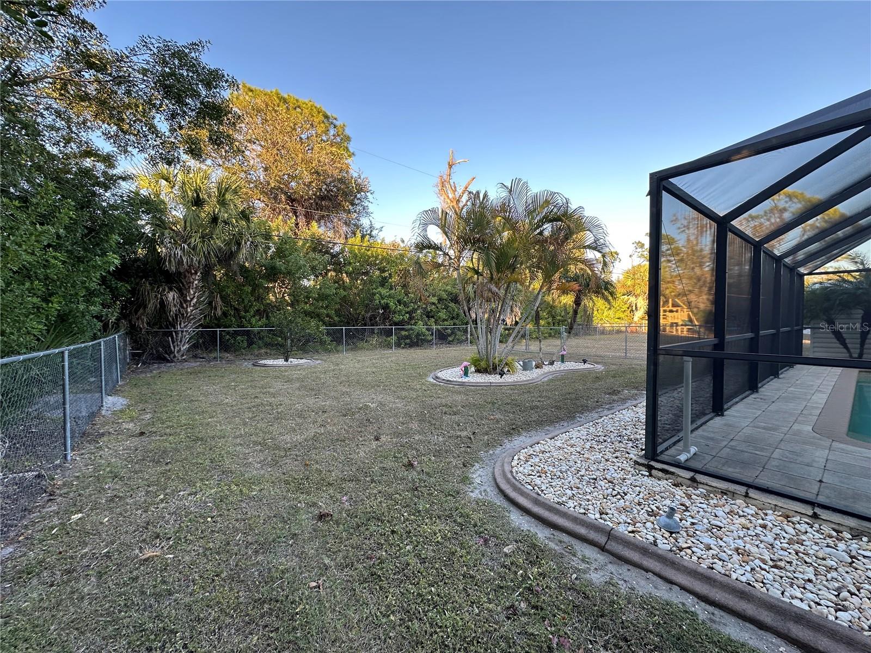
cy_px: 326
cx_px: 436
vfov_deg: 85.7
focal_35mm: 14
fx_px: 352
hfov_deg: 102.1
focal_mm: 2.22
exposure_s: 1/99
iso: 40
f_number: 2.2
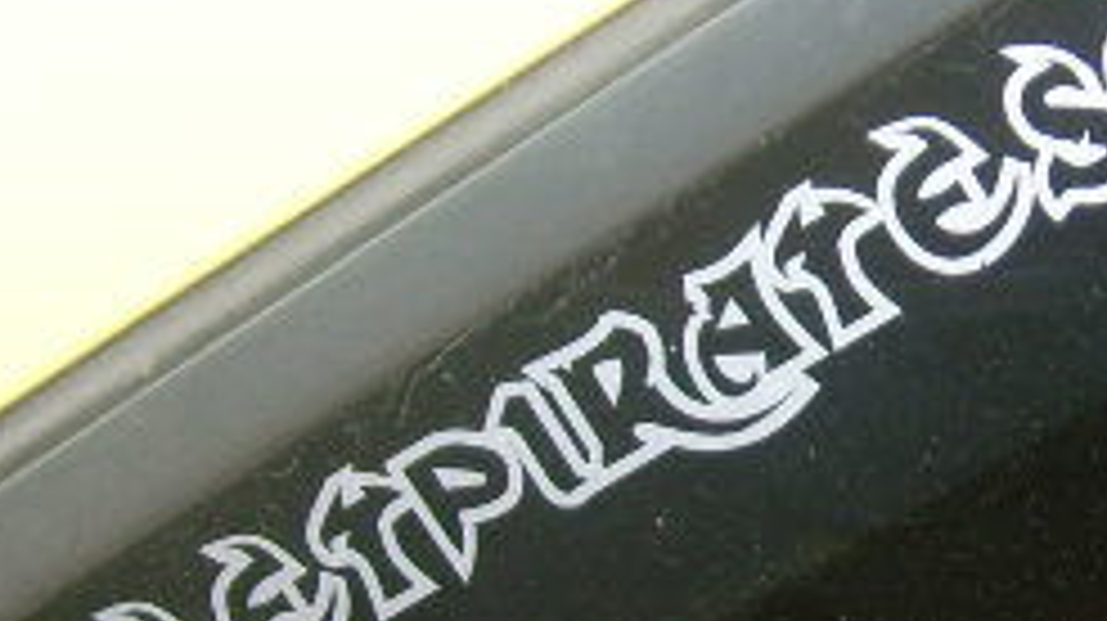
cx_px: 904
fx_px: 4576
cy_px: 292
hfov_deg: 13.7
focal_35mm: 156
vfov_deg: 7.8
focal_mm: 9.16
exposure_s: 1/60
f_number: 3.4
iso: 50
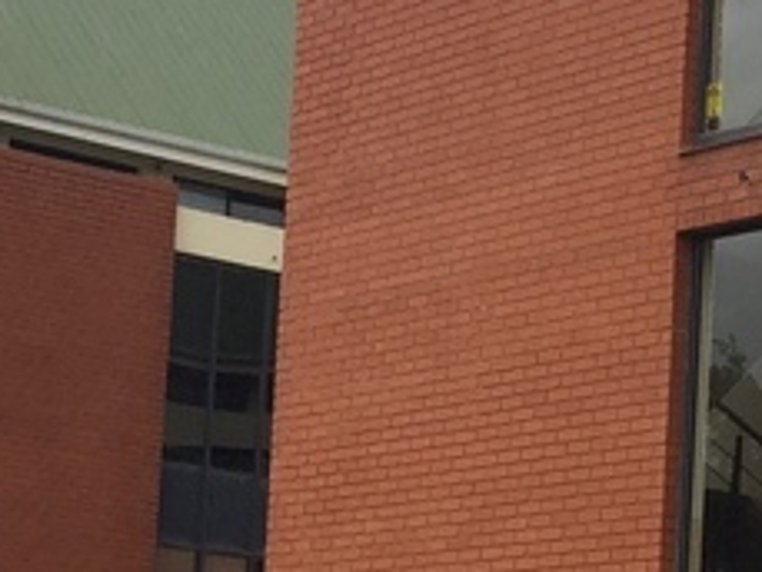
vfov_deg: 9.7
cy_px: 655
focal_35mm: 152
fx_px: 3348
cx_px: 456
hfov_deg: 13.0
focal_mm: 4.15
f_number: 2.2
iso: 32
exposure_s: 1/2198
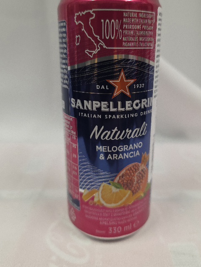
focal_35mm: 29
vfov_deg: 61.3
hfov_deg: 48.1
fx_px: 224
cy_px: 113
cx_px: 113
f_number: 1.7
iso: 400
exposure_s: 1/101
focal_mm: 6.3
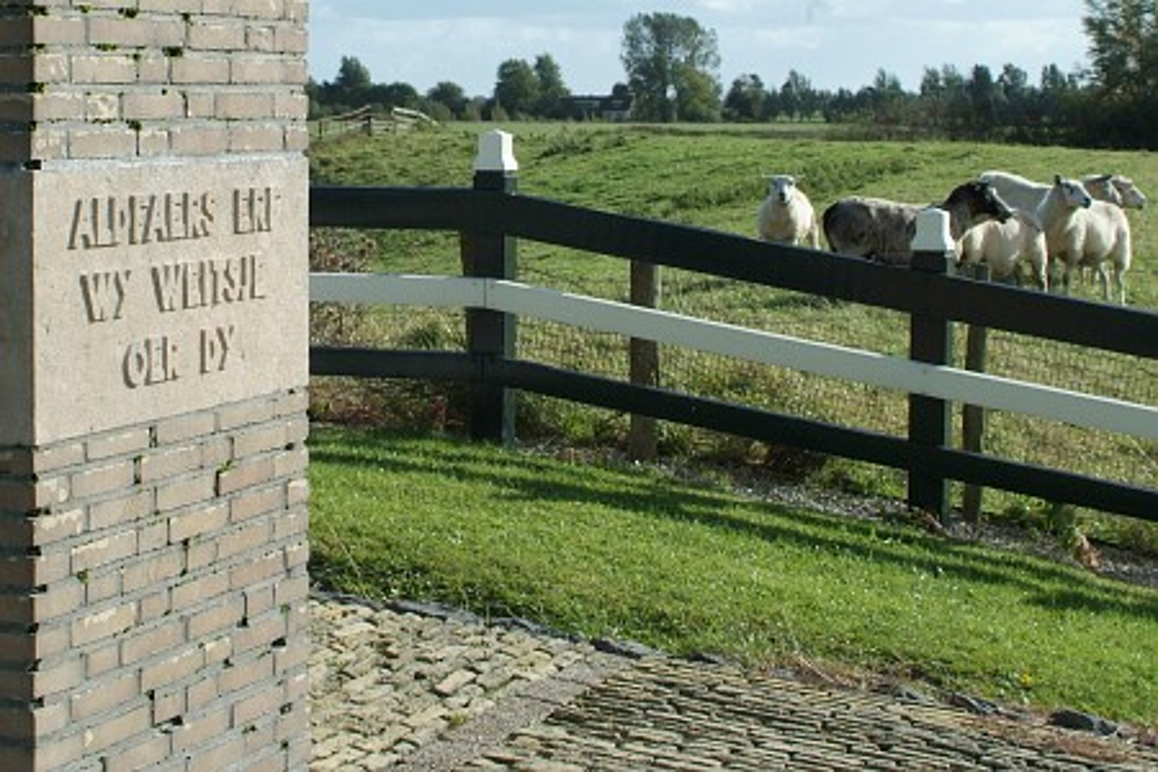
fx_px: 1930
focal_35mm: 60
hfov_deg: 33.4
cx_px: 579
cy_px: 386
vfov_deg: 22.6
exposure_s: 1/500
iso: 400
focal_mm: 40
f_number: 9.5
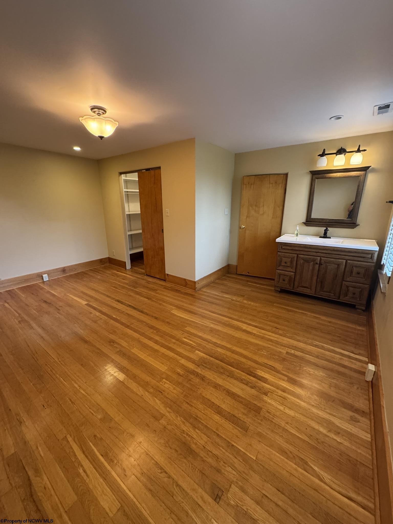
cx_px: 196
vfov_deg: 102.1
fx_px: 212
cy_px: 262
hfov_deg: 85.7
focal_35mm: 14
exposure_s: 1/60
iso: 400
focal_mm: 2.22
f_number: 2.2
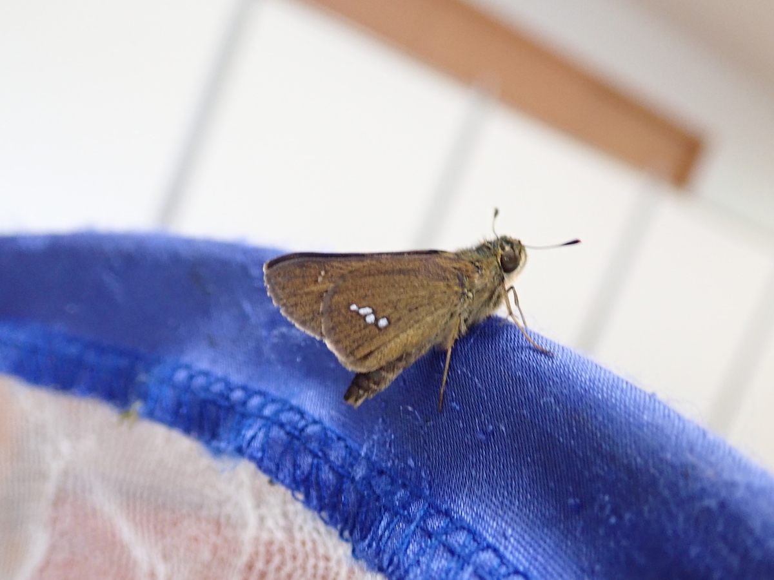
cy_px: 290
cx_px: 387
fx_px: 894
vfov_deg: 36.0
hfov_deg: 46.8
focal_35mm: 40
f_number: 2.8
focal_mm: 7.34
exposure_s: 1/80
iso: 800
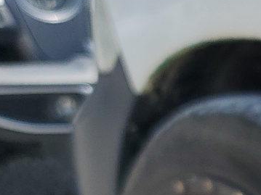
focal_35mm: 116
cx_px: 404
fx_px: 874
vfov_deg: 12.1
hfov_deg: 15.5
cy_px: 309
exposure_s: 1/5000
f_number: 1.5
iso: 50
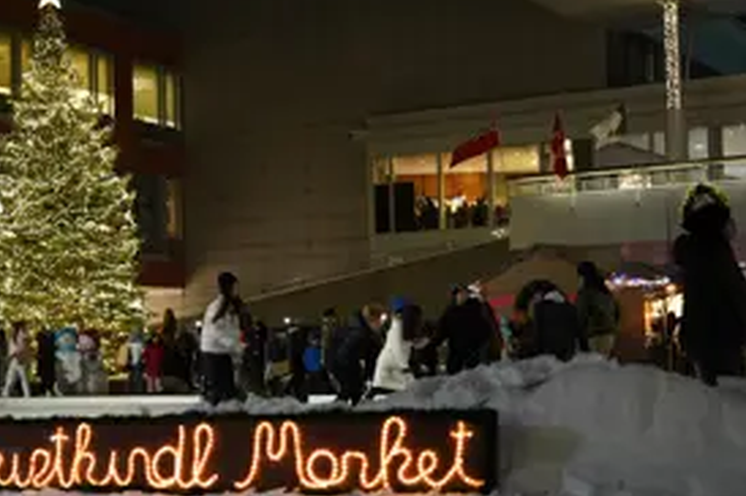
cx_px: 229
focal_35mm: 73
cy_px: 252
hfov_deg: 27.5
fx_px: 1511
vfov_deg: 18.6
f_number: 2
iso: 3200
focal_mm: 50
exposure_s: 1/160
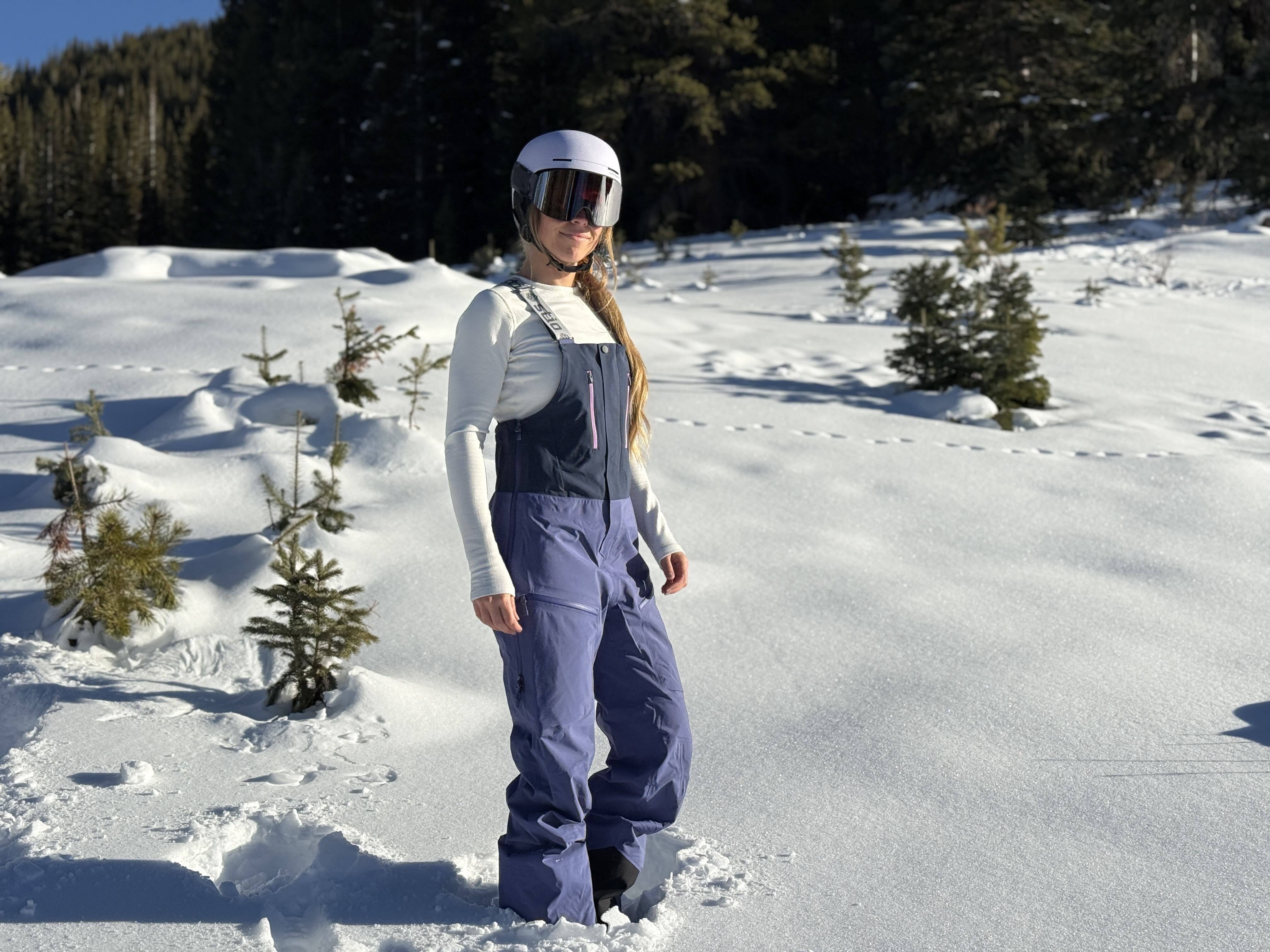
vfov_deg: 30.3
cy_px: 476
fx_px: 1761
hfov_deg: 39.7
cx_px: 635
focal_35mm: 48
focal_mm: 6.76
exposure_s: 1/11364
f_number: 1.78
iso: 80
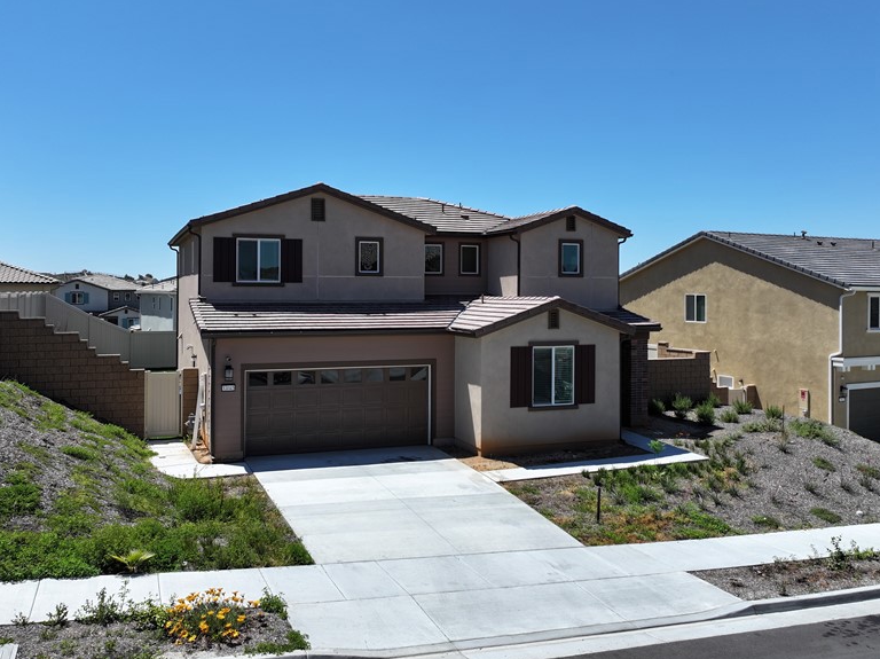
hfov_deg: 56.8
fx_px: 813
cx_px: 435
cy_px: 288
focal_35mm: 32
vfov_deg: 44.0
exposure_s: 1/2000
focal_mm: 12.29
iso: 100
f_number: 2.8
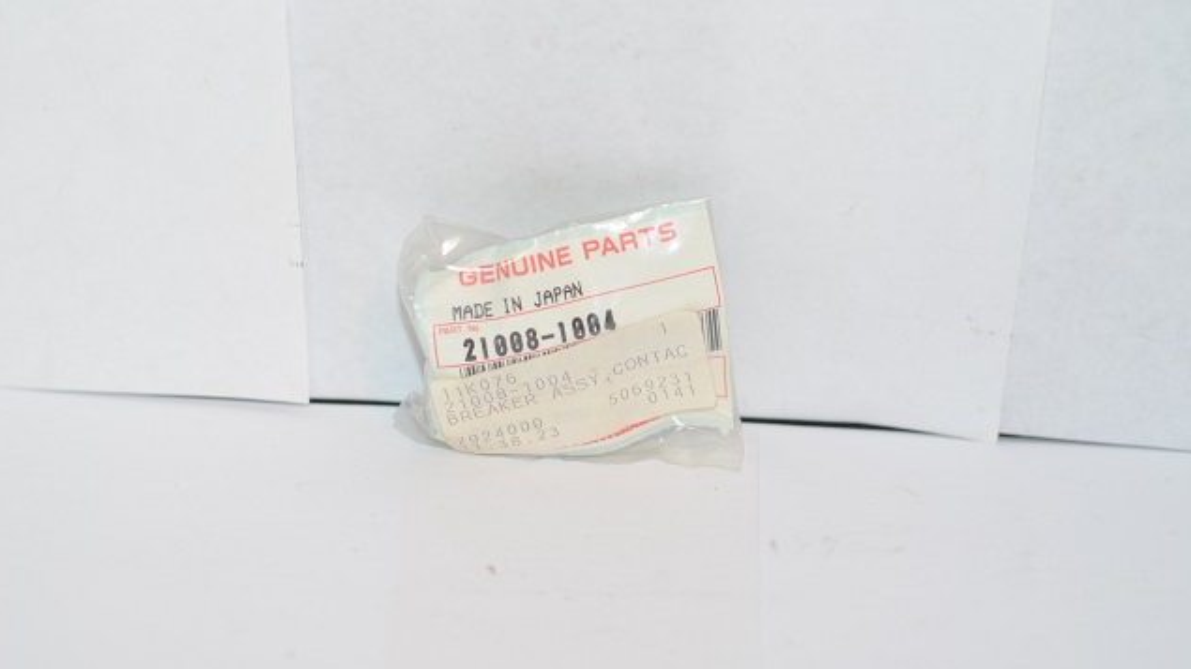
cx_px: 595
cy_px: 381
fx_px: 2495
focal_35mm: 79
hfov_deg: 26.9
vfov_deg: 15.3
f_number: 2.8
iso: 100
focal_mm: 50
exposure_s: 1/60
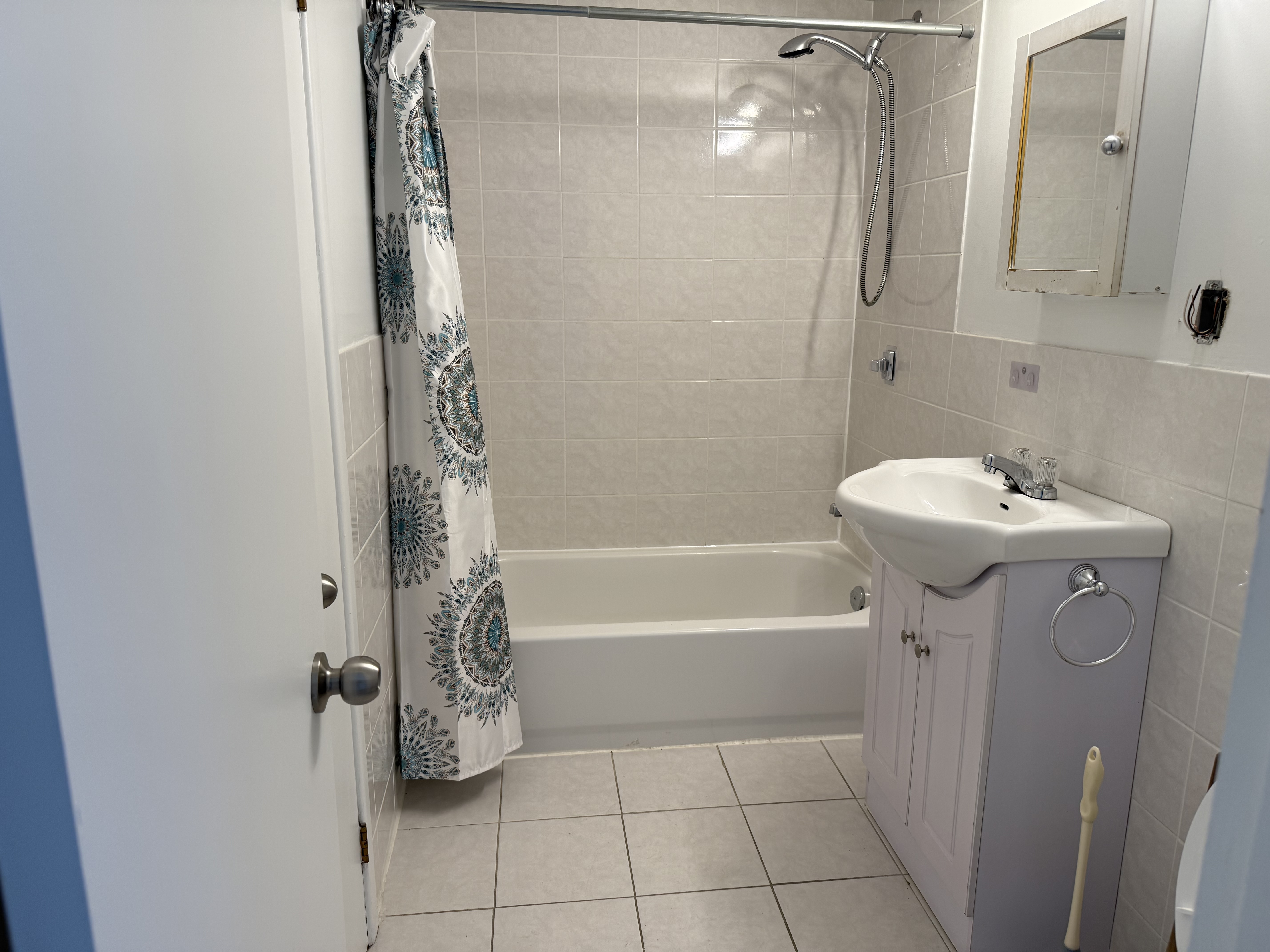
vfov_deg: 56.8
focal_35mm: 24
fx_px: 881
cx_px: 635
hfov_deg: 71.6
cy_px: 476
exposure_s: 1/120
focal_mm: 6.76
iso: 100
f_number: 1.78
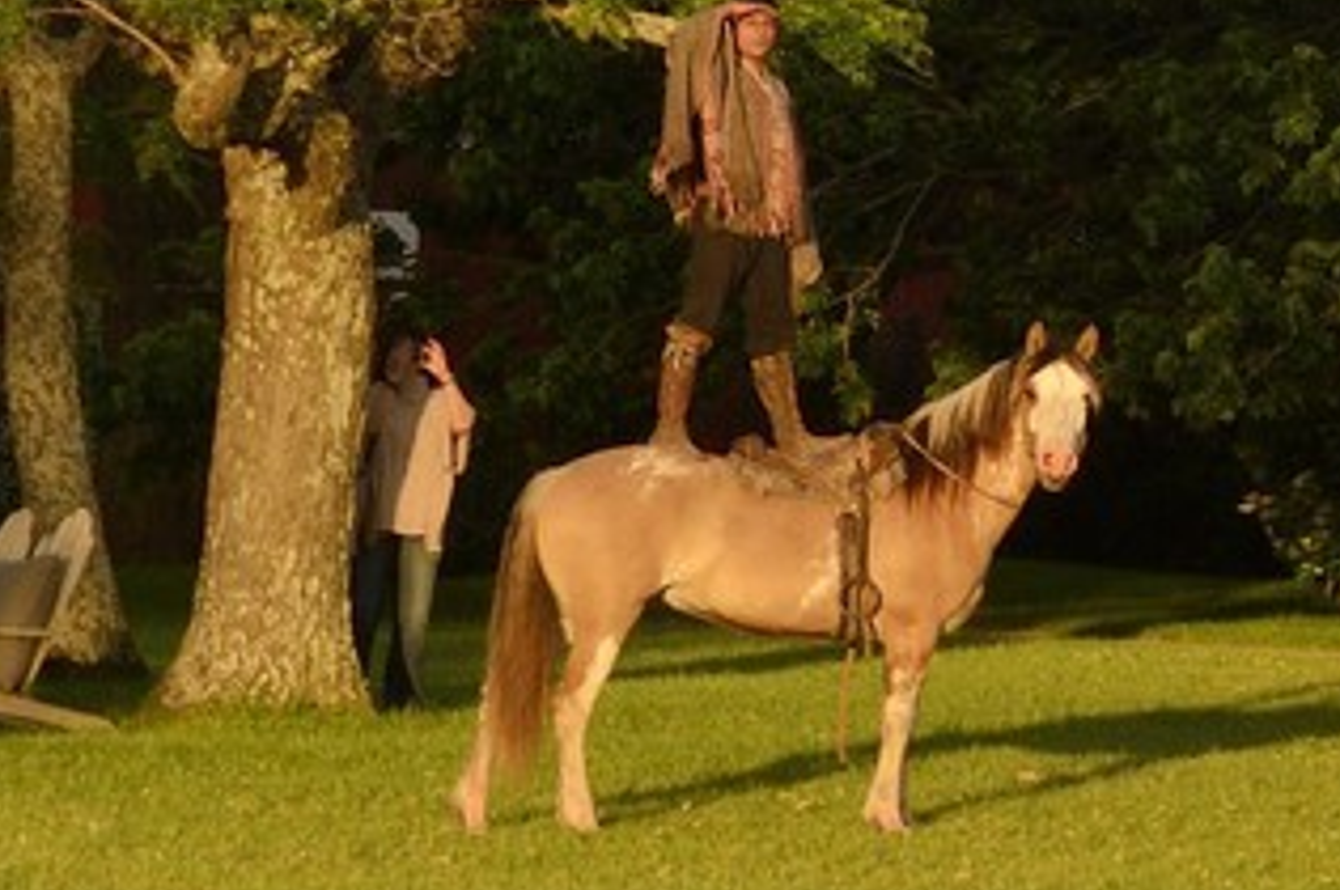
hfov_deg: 6.5
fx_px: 11304
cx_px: 2968
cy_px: -1157
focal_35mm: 304
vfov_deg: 4.4
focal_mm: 60
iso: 800
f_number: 11
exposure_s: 1/100
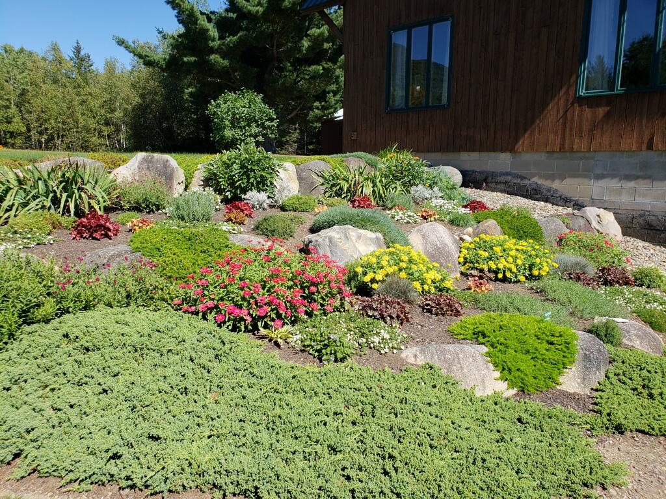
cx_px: 333
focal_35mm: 26
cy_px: 250
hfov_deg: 67.3
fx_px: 500
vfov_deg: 53.1
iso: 50
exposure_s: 1/1093
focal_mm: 4.3
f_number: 2.4
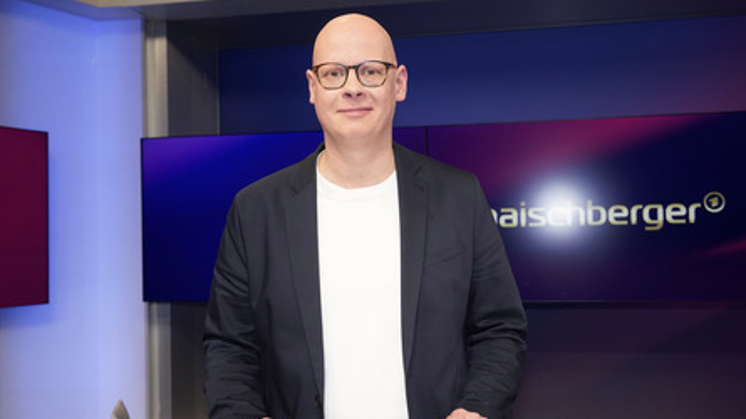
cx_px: 373
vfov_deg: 33.7
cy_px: 226
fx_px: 692
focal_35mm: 35
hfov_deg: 56.6
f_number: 5.6
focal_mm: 33
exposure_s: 1/125
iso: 2000
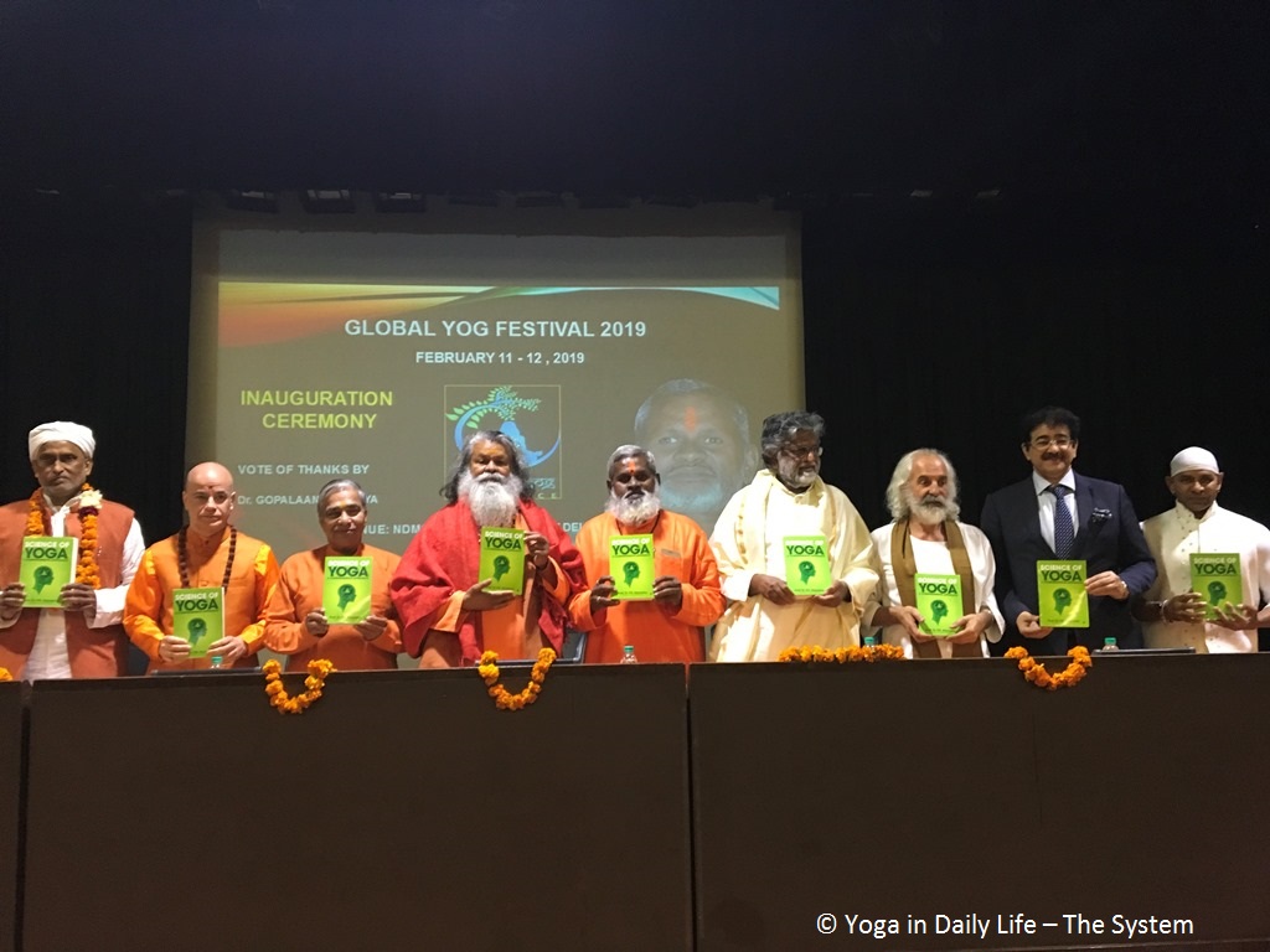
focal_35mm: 29
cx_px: 635
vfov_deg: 48.2
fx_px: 1064
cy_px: 476
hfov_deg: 61.7
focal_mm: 4.15
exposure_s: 1/25
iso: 200
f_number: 2.2
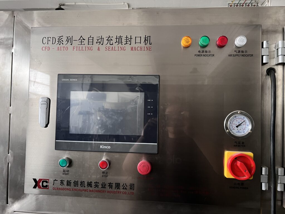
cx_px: 142
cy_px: 107
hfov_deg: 67.3
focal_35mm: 26
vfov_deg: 53.1
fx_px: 214
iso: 125
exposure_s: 1/61
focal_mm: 5.7
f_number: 1.5
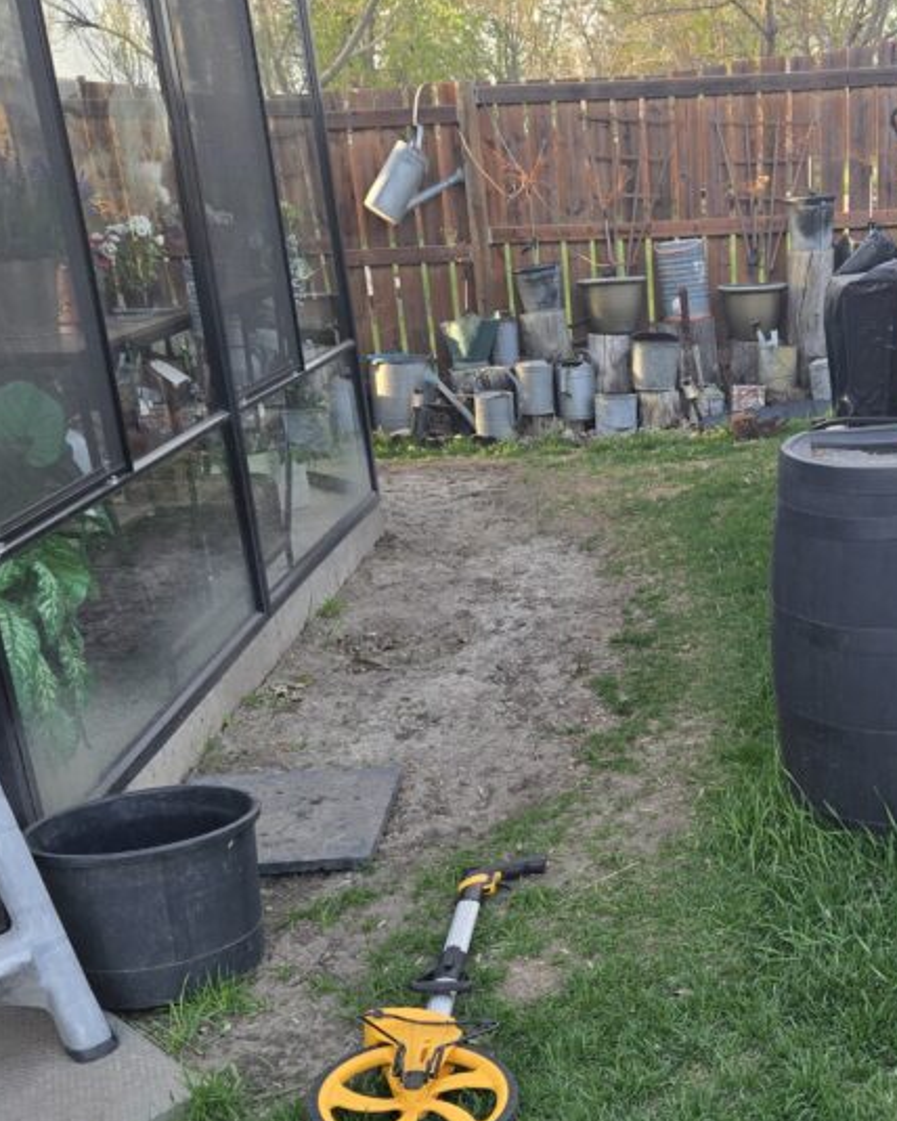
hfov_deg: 34.0
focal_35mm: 43
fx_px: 1427
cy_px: 786
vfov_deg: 42.1
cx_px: 692
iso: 40
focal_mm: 5.4
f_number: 1.8
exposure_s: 1/180
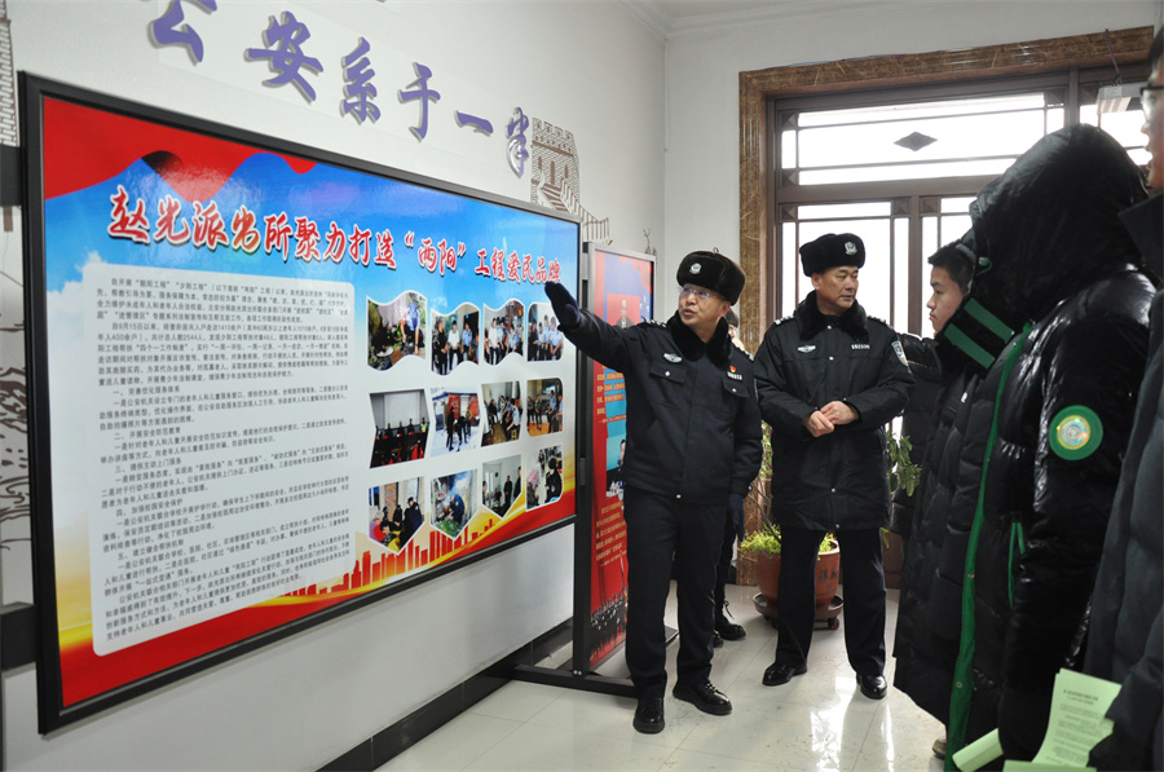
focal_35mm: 32
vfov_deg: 41.6
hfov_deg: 59.6
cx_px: 582
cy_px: 386
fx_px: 1017
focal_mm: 21
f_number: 4.5
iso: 1000
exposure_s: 1/100
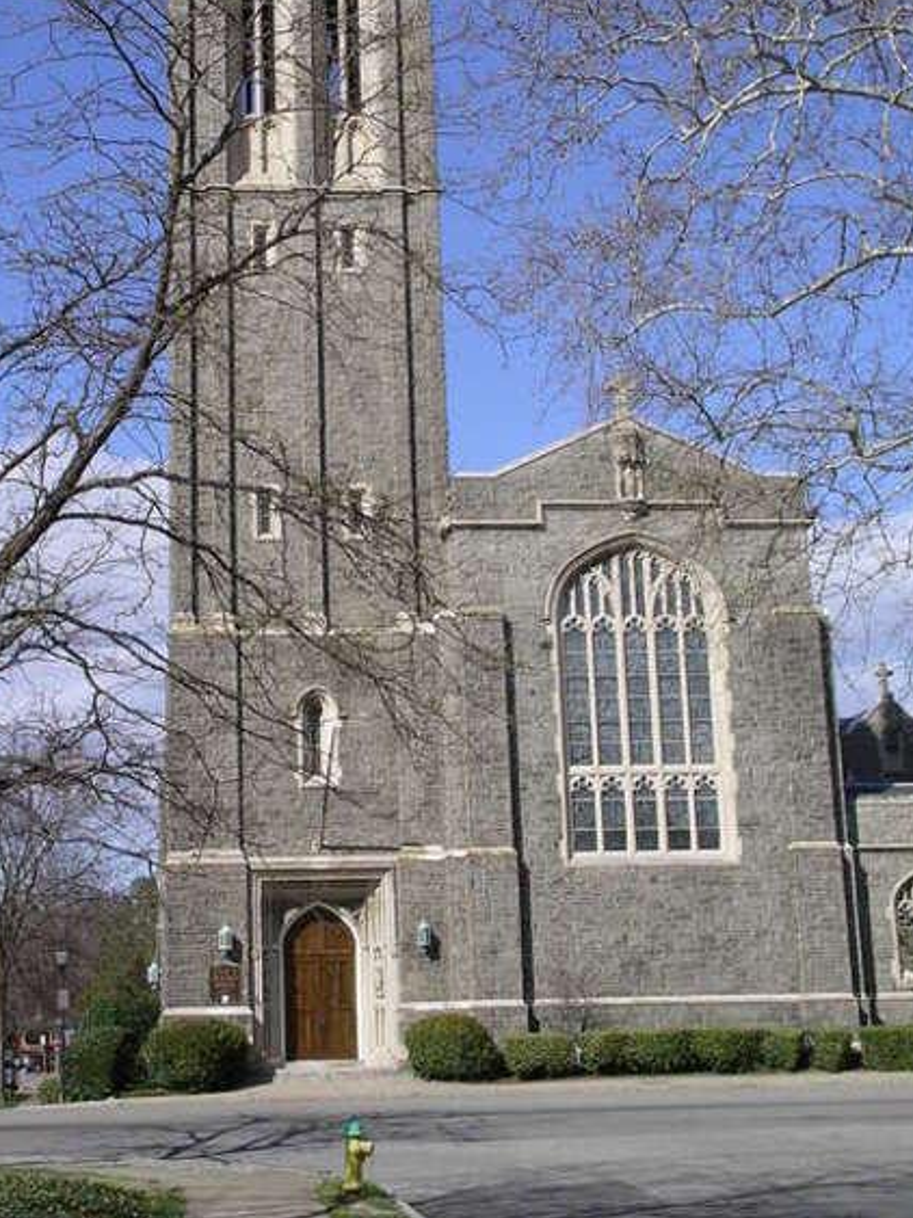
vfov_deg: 30.1
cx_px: 316
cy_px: 456
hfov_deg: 22.8
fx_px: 2252
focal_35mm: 64
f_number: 5.6
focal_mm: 9.3
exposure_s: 1/480
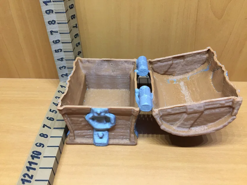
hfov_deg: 61.7
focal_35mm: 29
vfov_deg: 48.2
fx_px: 207
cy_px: 92
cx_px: 124
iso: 125
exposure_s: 1/15
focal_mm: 4.15
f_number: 2.2
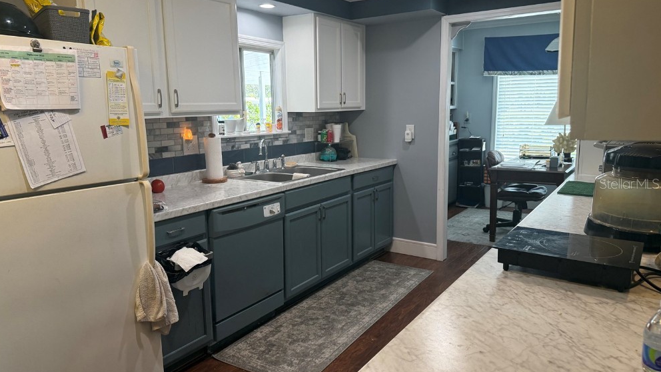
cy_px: 183
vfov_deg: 42.9
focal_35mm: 27
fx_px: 473
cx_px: 321
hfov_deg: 69.8
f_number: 1.78
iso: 200
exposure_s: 1/140
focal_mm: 6.76
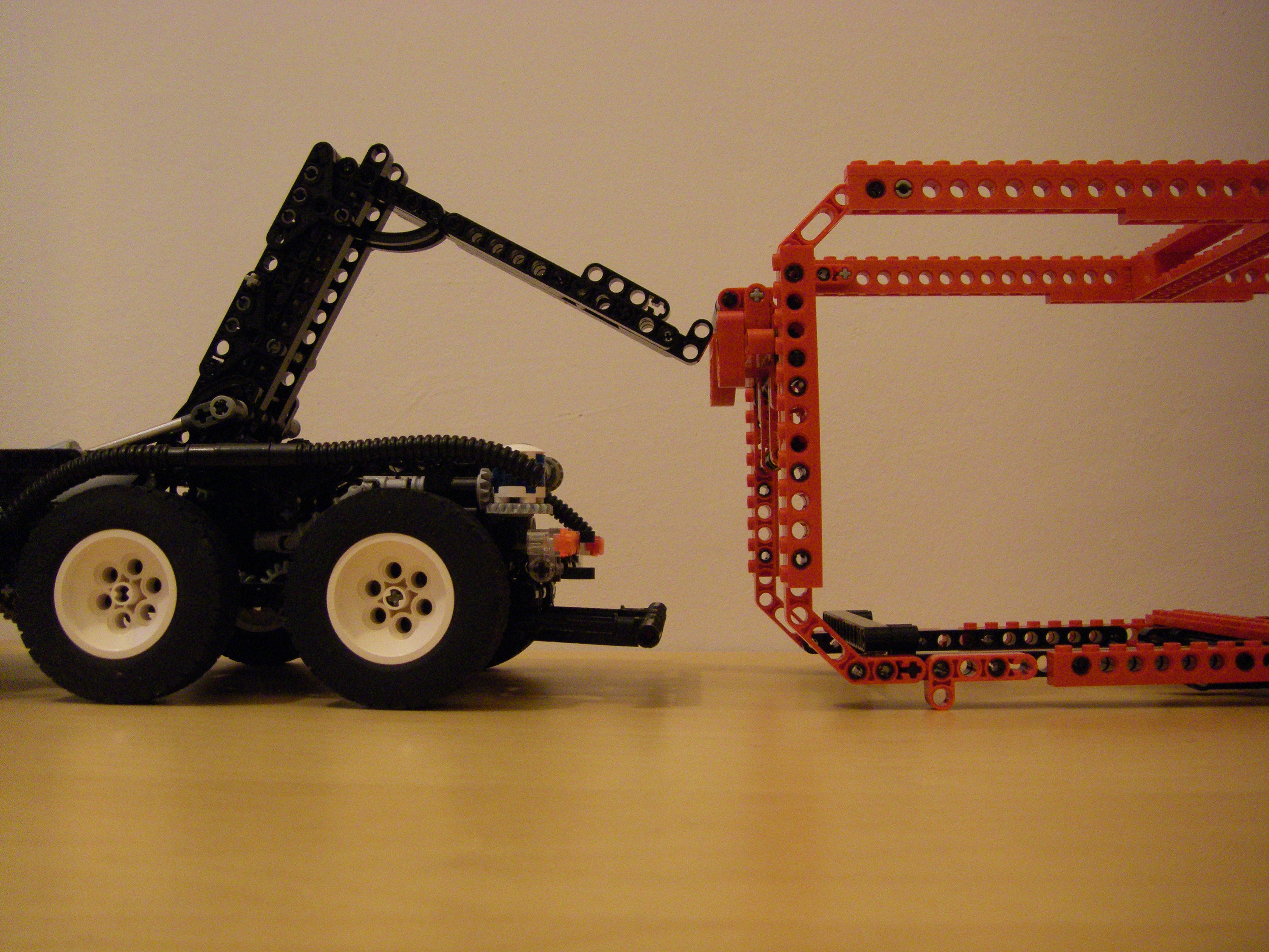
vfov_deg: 37.7
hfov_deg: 49.0
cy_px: 476
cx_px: 634
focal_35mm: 38
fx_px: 1393
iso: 400
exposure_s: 1/50
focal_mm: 6.3
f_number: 3.5
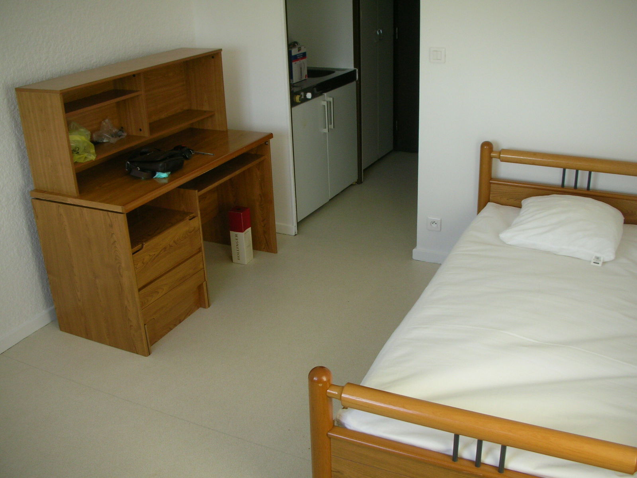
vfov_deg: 40.7
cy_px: 239
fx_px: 644
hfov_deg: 52.6
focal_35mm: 35
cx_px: 318
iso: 50
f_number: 3
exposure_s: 1/48
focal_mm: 5.8
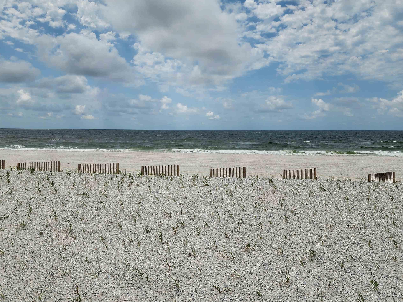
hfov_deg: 63.4
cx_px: 196
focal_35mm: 28
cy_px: 153
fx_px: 326
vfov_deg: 49.8
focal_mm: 6.4
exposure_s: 1/2308
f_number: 1.8
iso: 12
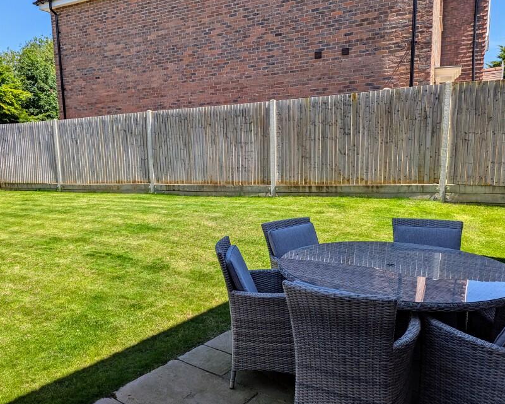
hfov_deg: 58.2
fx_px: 448
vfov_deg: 48.5
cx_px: 197
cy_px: 217
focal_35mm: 30
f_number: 1.85
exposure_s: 1/1272
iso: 48
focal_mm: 6.81
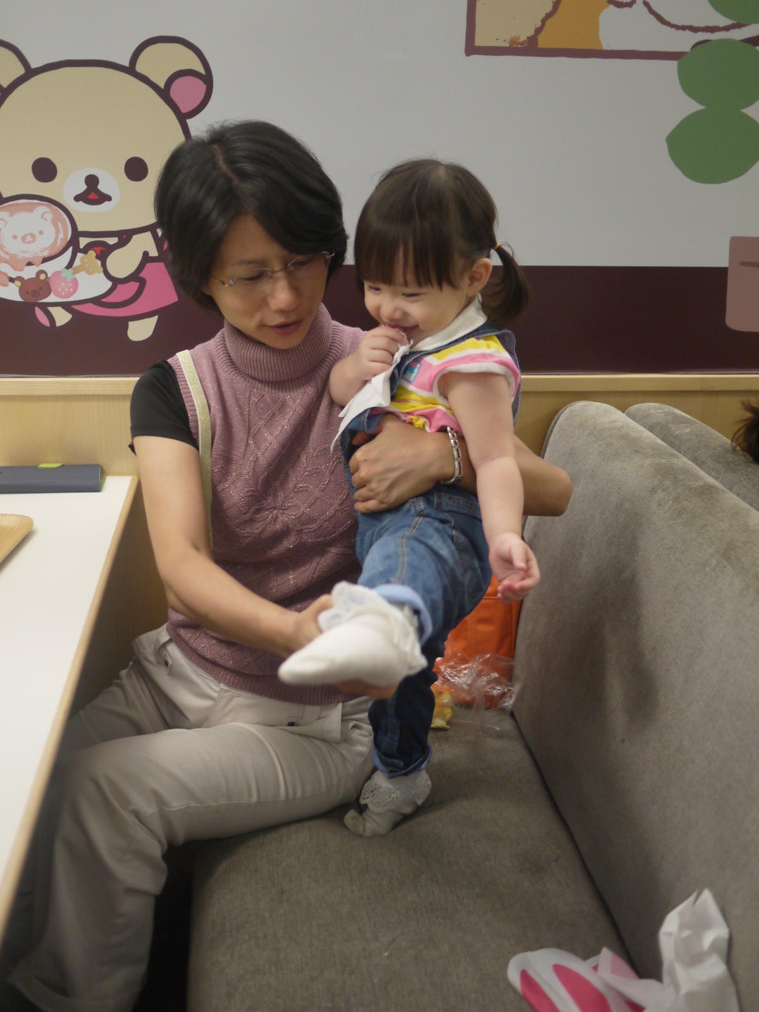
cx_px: 380
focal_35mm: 40
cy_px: 506
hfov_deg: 36.0
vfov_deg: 46.8
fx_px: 1169
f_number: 1.7
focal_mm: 20
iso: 400
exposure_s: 1/60
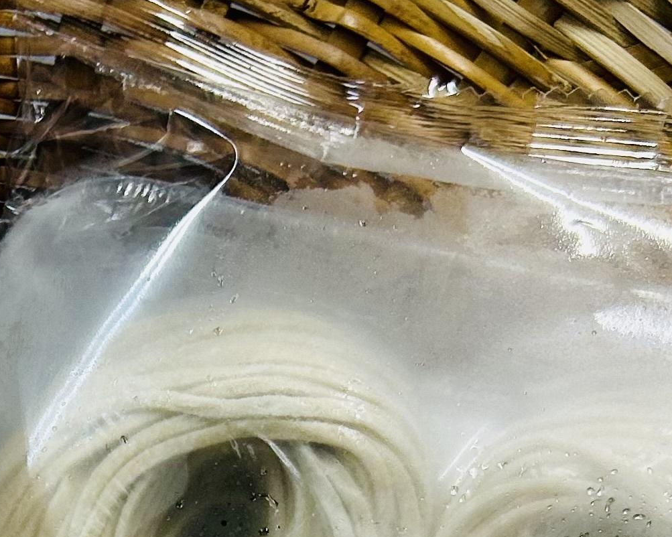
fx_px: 2028
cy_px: 947
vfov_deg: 13.6
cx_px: -96
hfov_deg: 18.0
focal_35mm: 102
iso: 80
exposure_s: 1/120
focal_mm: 5.7
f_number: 1.5
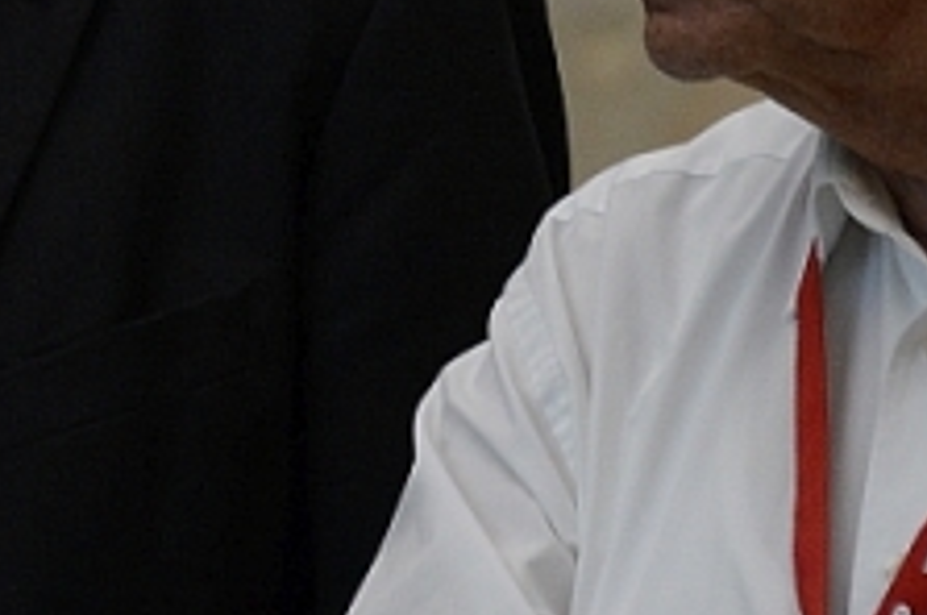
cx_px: 308
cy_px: 21
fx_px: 24453
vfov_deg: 1.4
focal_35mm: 951
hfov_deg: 2.2
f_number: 5.6
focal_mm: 230
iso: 2500
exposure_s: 1/50
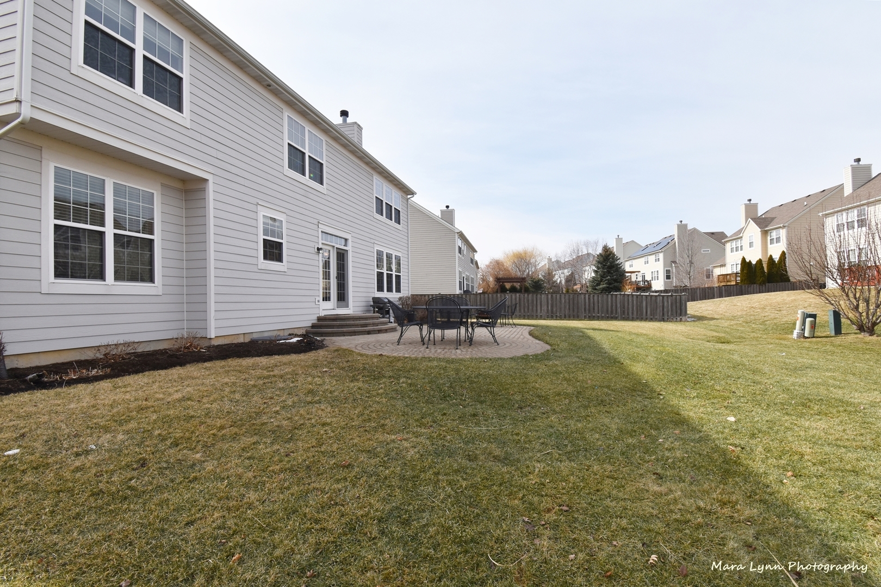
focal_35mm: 16
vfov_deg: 72.1
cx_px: 440
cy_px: 294
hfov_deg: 95.0
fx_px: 404
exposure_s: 1/400
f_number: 10
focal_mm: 11
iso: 200
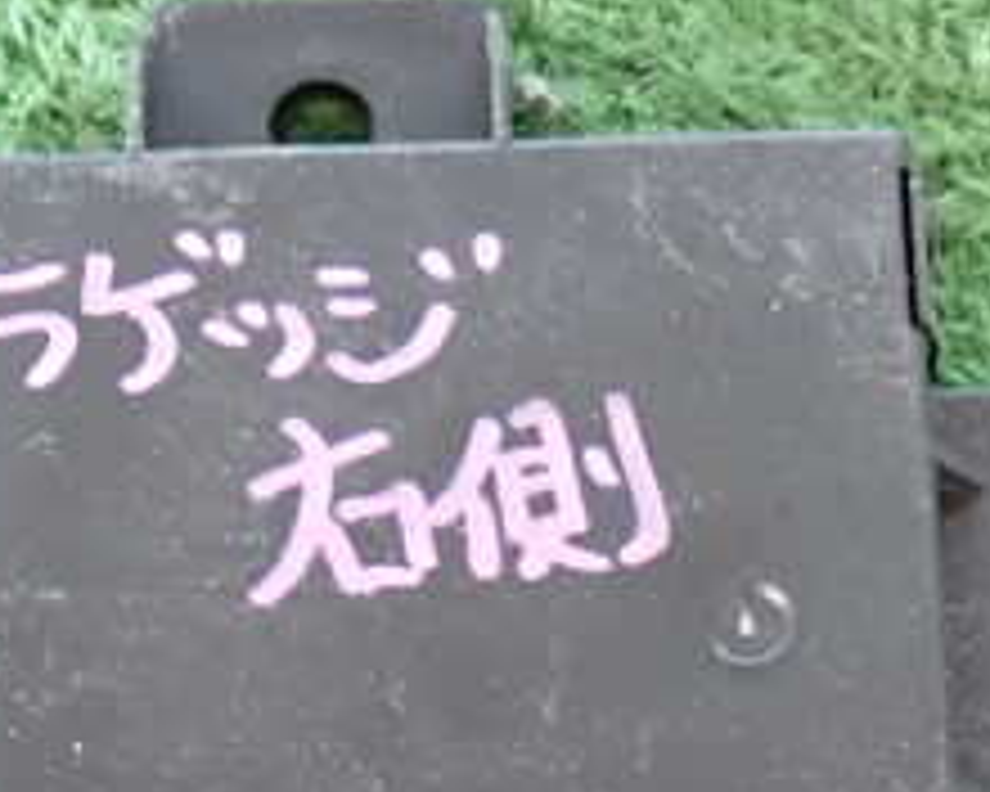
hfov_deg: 10.8
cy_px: 747
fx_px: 5215
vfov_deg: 8.6
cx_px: 351
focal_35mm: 178
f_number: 3.8
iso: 800
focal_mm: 11.88
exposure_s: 1/25
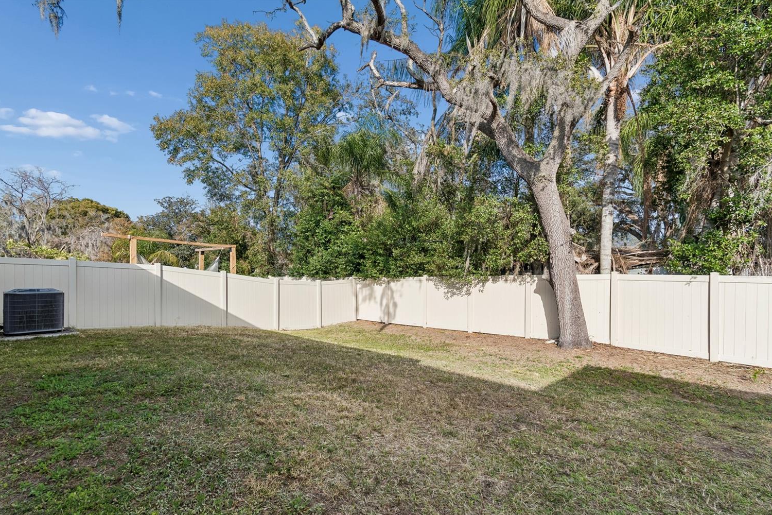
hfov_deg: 96.7
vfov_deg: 73.7
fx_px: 343
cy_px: 273
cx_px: 367
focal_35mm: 16
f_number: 7.1
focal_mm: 10
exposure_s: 1/100
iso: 100
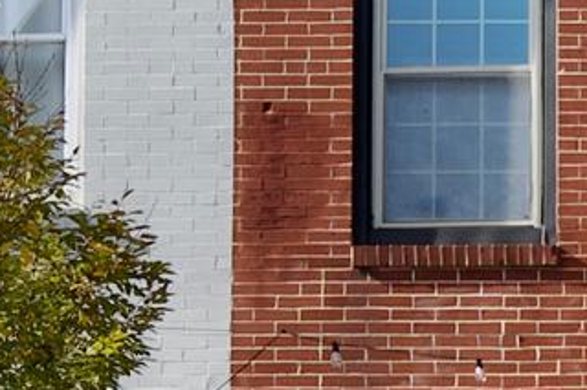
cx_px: 709
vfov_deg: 6.5
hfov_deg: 9.6
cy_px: 500
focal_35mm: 211
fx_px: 3439
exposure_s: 1/640
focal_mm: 22
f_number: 7.1
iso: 200
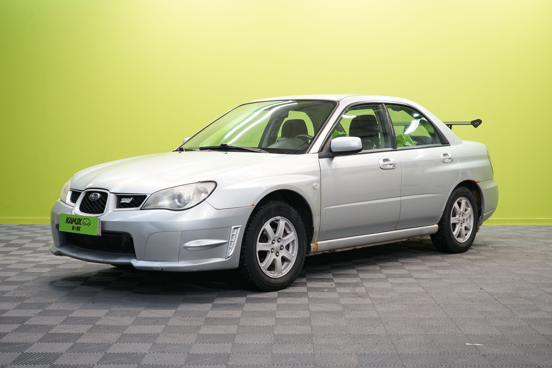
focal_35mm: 51
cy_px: 184
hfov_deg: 38.9
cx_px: 276
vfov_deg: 26.5
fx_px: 782
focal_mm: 51
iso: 640
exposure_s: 1/25
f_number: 5.6
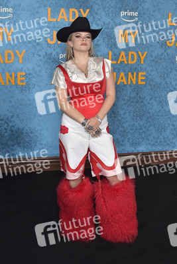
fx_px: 236
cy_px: 132
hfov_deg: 41.1
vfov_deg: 58.7
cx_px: 88
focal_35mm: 32
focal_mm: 32
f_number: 6.3
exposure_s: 1/200
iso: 640
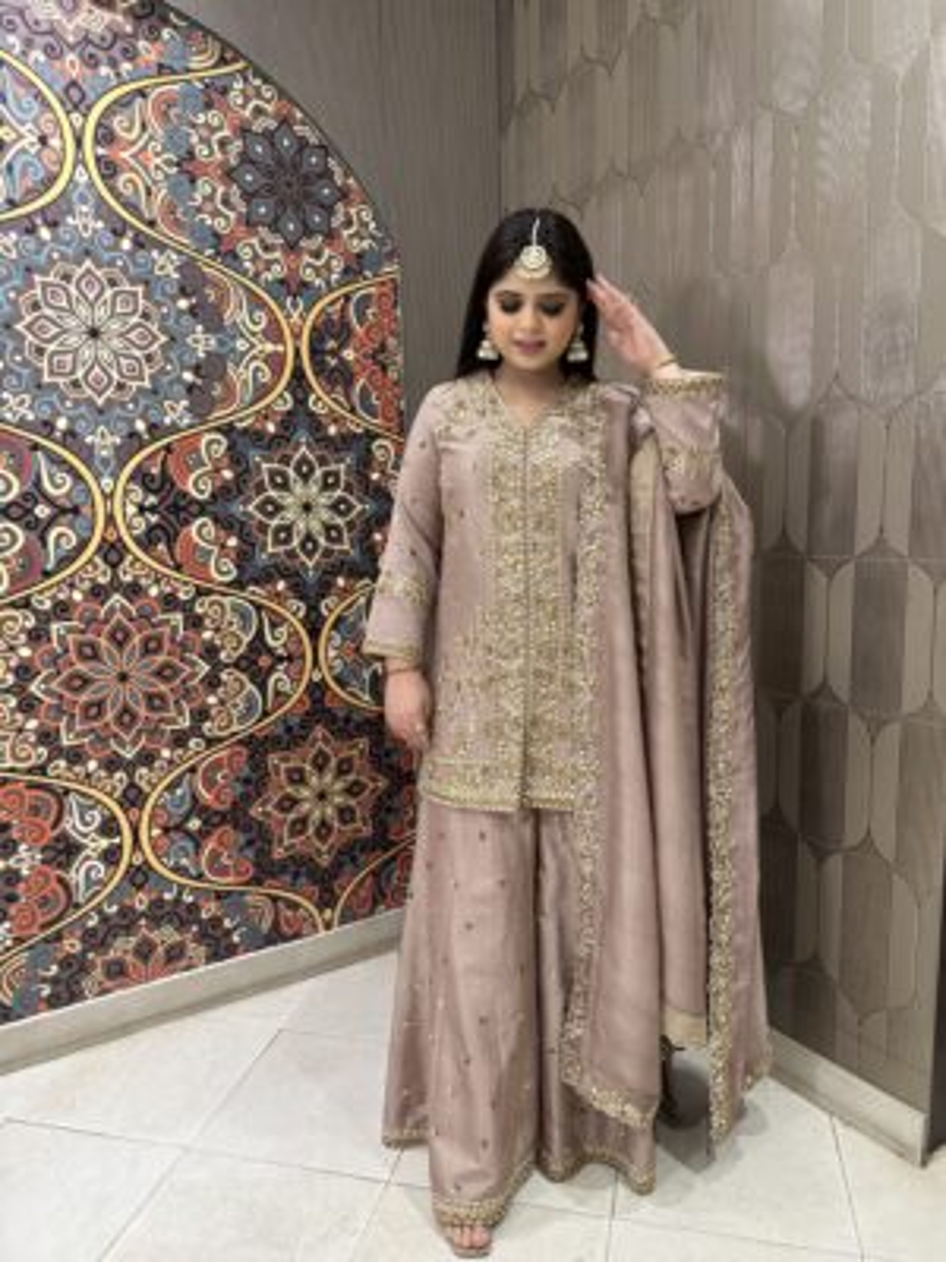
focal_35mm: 24
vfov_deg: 71.6
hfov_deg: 56.8
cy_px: 631
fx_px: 875
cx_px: 473
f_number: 1.78
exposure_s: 1/50
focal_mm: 6.86
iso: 160
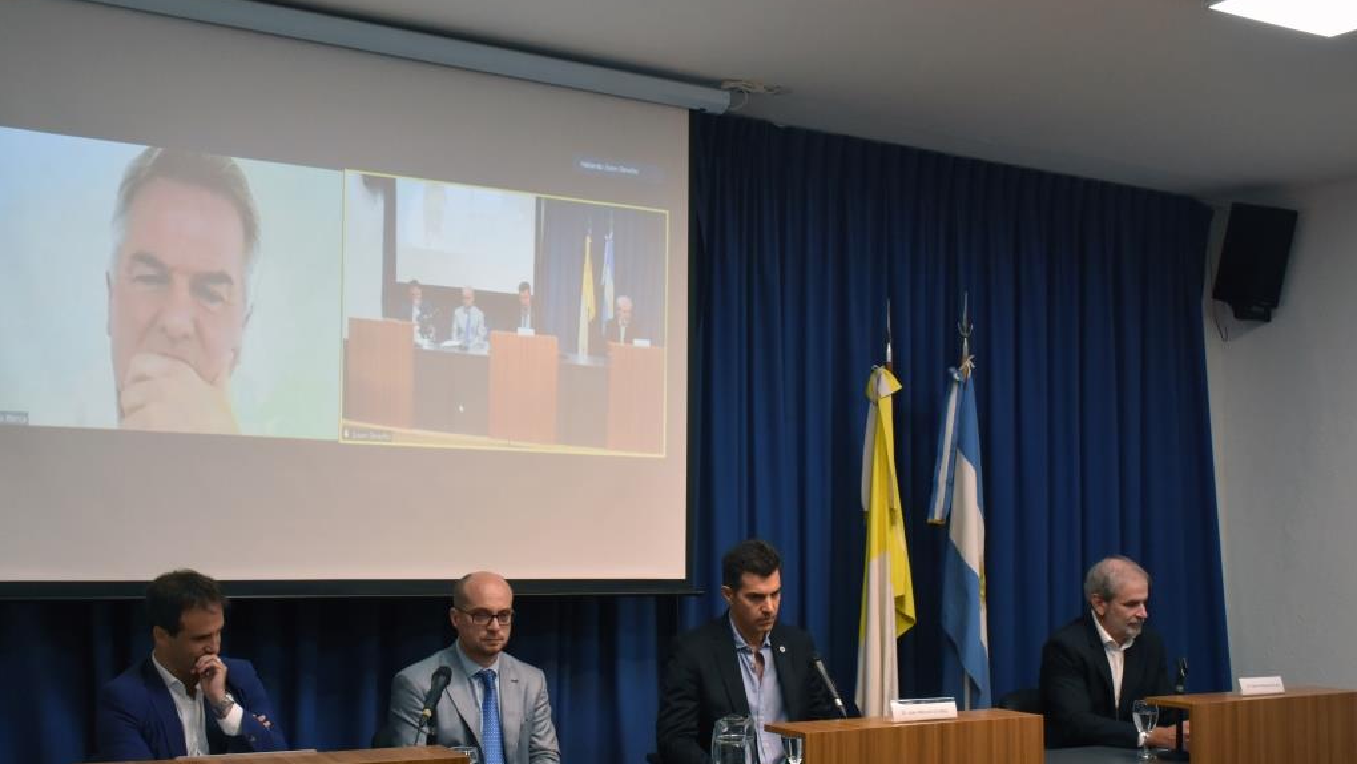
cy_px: 399
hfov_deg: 49.4
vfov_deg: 29.0
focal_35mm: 41
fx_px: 1475
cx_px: 678
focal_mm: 26
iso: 3200
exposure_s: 1/200
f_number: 7.1
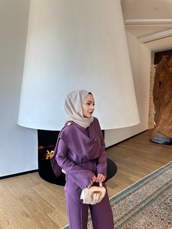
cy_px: 114
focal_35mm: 24
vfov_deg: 71.6
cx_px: 86
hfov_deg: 56.8
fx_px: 159
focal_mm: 6.86
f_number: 1.78
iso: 200
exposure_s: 1/121
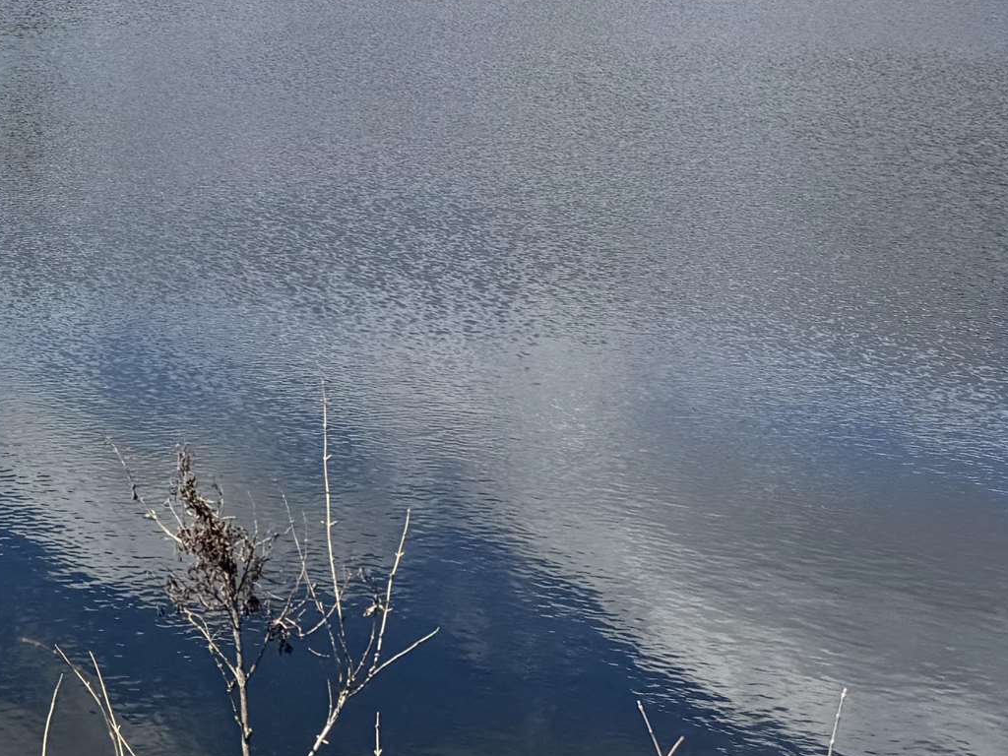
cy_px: -217
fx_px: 2097
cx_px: -264
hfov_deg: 24.1
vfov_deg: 19.0
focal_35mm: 72
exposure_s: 1/5814
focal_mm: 6.76
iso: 80
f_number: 1.78
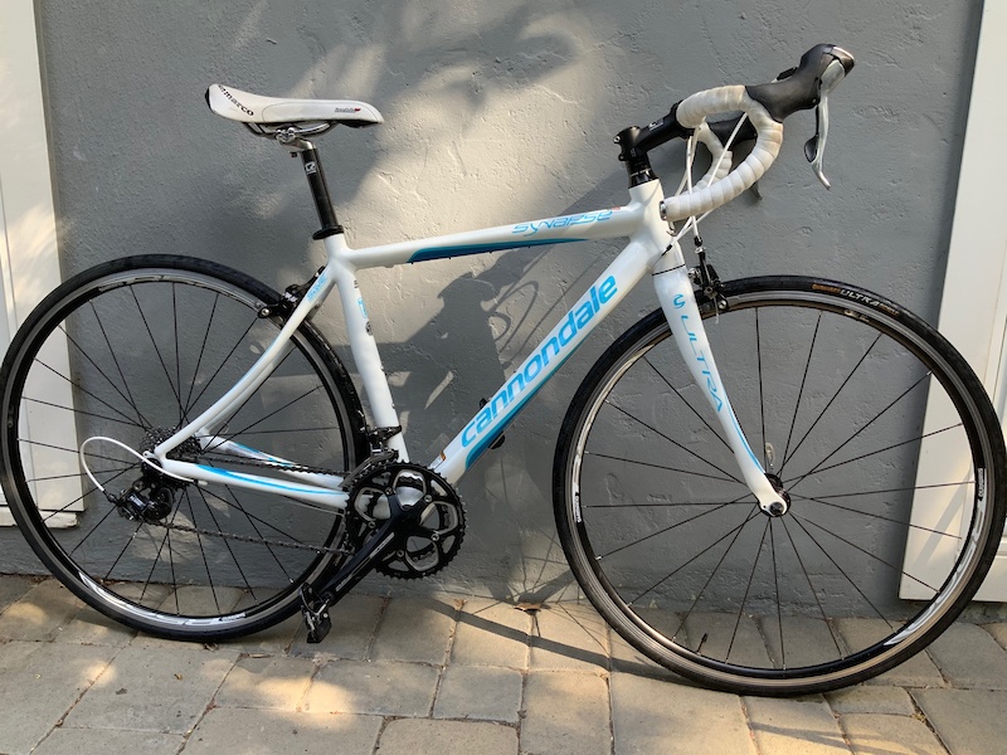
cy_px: 378
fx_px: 844
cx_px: 504
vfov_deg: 48.2
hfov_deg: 61.7
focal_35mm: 29
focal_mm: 3
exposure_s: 1/120
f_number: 1.8
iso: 40
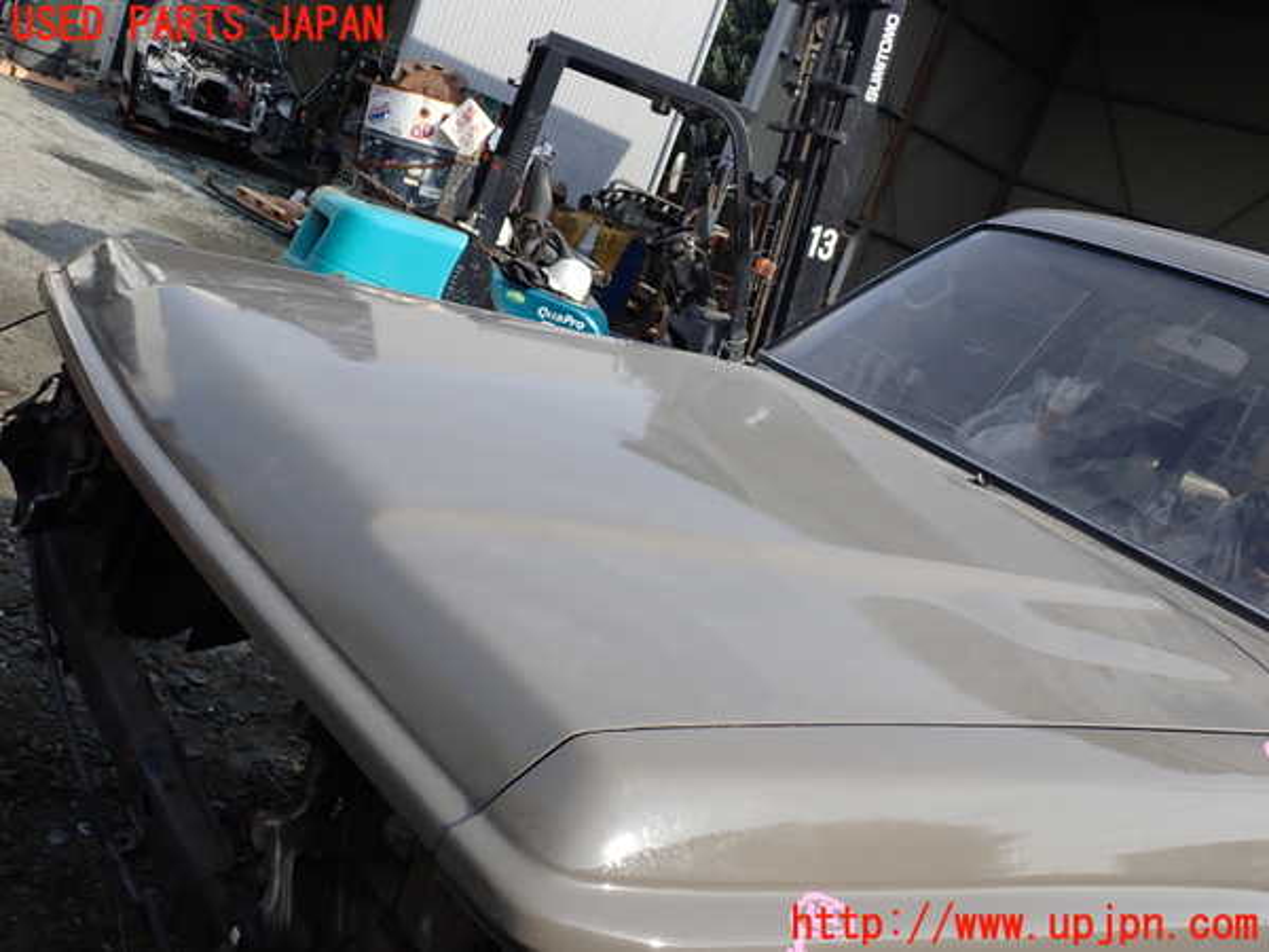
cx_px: 634
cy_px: 476
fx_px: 1320
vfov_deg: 39.7
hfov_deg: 51.4
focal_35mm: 36
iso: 100
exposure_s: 1/640
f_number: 3.5
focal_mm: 6.37
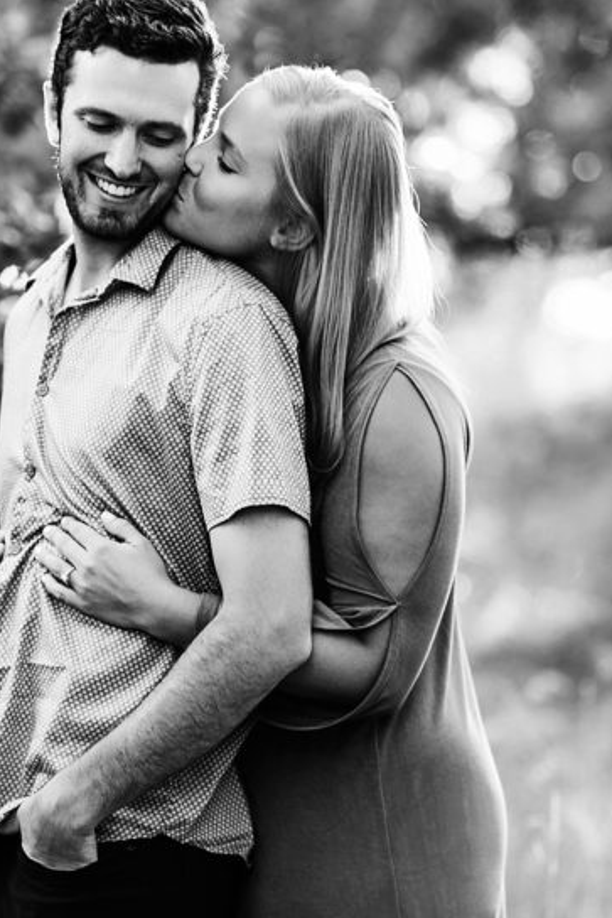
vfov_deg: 12.8
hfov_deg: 8.6
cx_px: 202
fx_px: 4077
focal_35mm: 160
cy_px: 405
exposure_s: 1/400
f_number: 2
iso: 200
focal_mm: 85
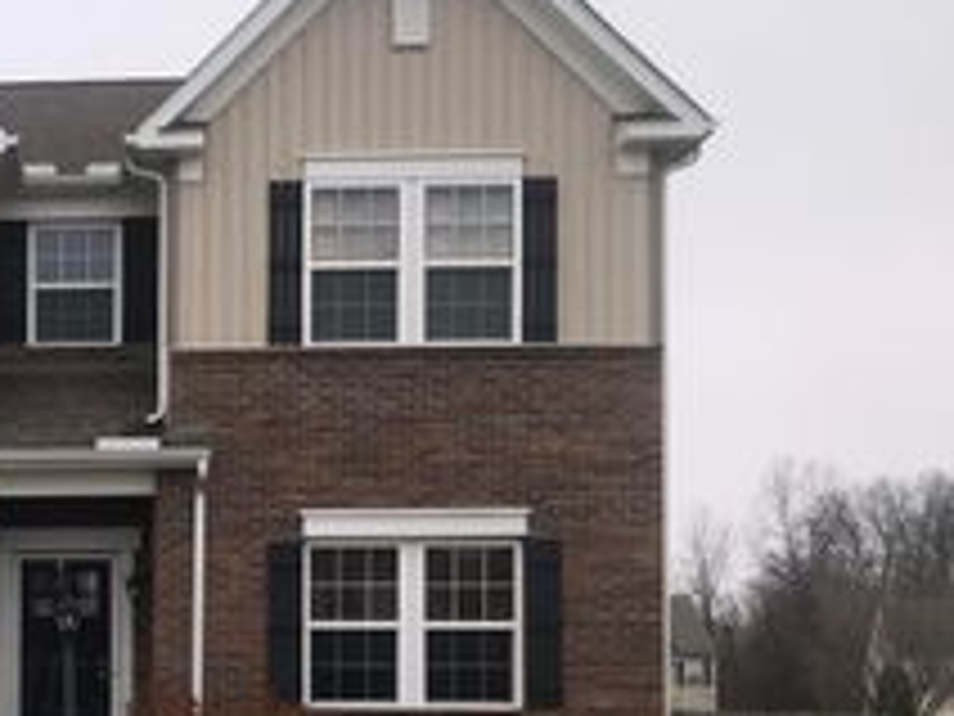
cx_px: -81
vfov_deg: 21.6
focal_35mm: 66
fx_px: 1819
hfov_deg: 27.1
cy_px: 682
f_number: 1.8
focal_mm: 3.99
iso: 20
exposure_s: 1/558
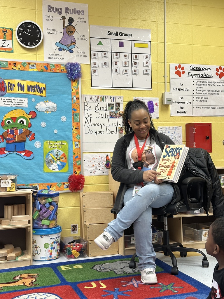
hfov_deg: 30.3
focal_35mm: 48
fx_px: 414
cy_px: 150
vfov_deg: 39.7
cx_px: 112
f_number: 1.78
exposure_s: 1/60
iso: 80
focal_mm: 6.86
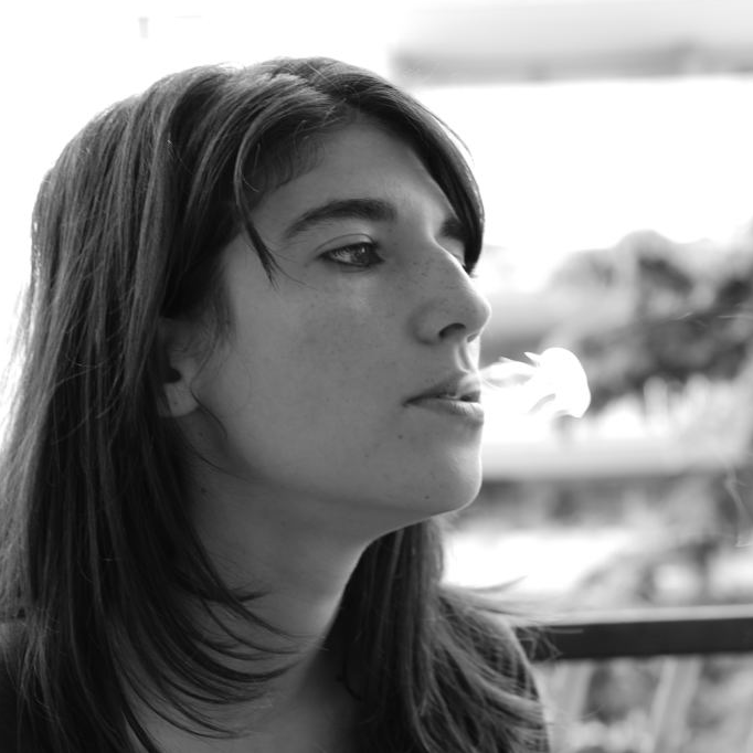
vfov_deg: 18.9
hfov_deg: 18.9
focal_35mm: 92
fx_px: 2264
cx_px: 431
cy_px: 376
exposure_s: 1/50
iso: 100
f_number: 5
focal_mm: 48
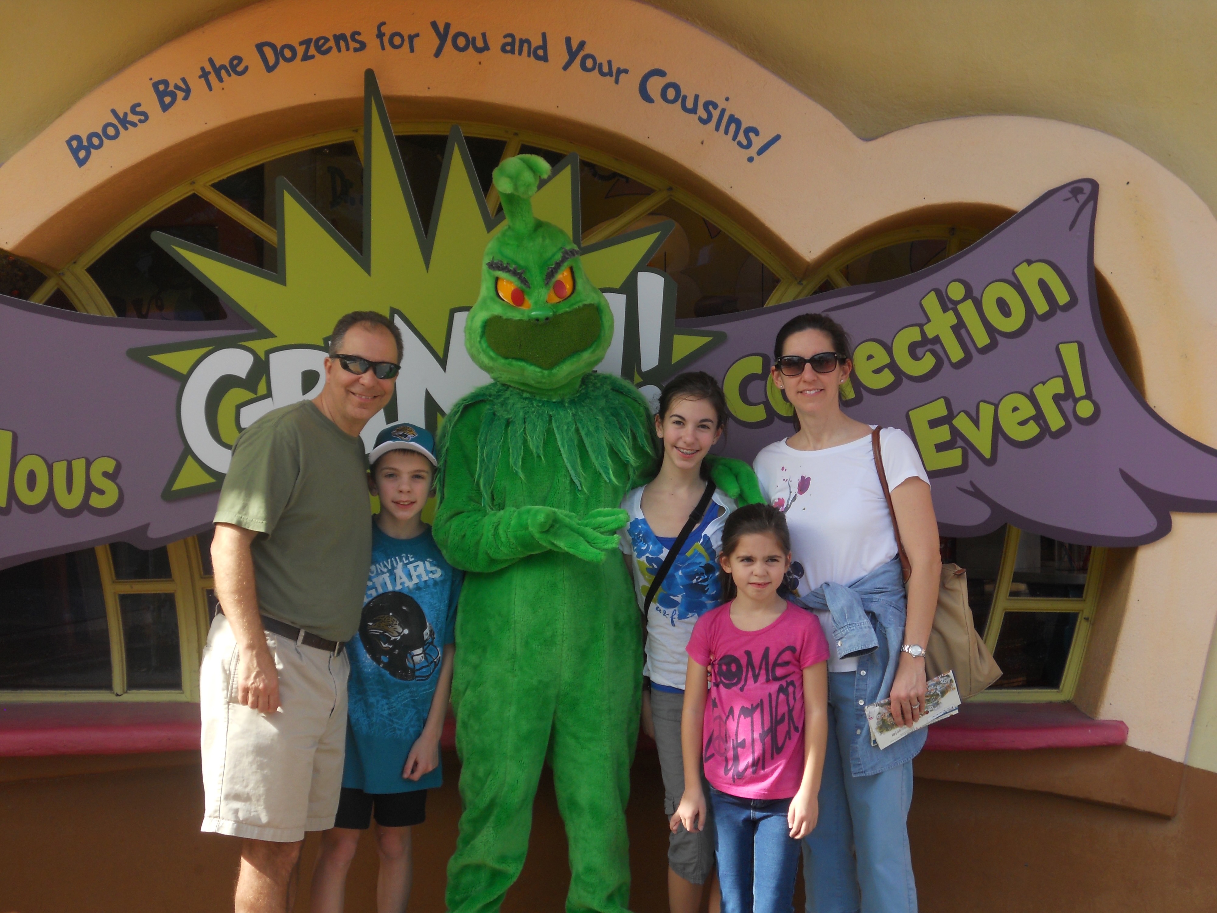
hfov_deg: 35.5
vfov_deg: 27.0
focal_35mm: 54
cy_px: 456
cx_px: 608
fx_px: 1898
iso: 80
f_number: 4.8
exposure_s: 1/250
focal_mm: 9.8
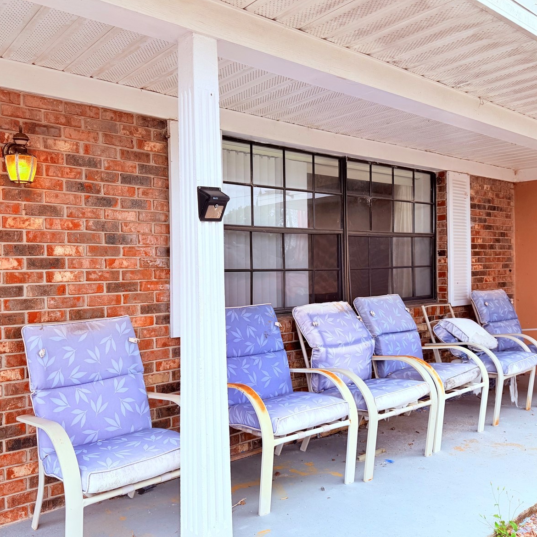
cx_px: 234
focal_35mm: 29
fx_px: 509
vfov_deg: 55.6
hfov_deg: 55.5
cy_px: 268
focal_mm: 6.76
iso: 64
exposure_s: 1/204
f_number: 1.78
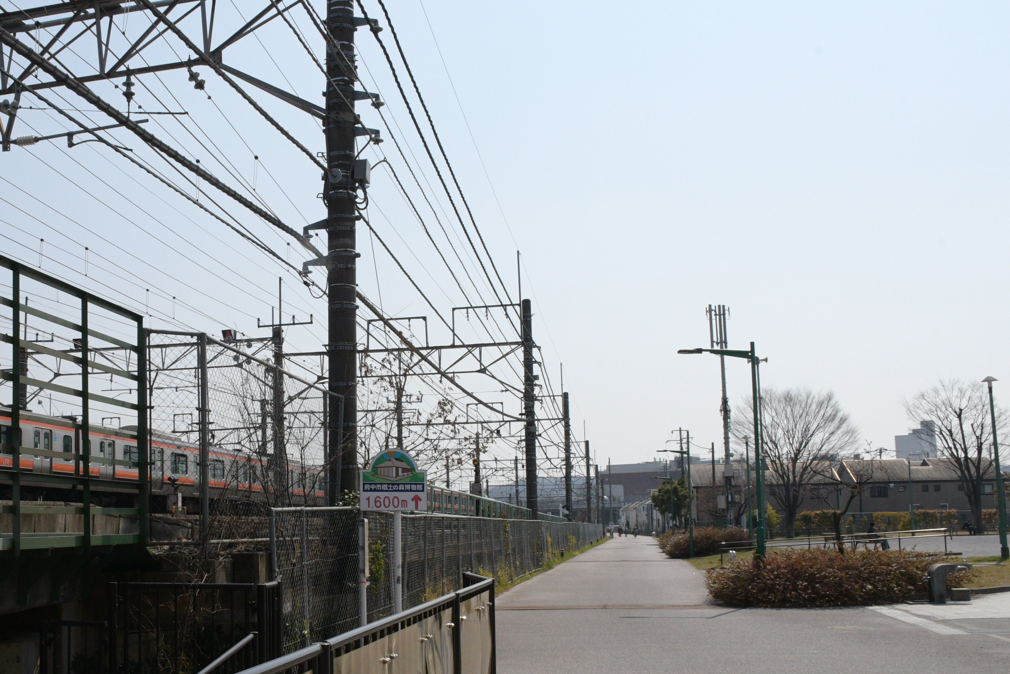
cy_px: 393
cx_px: 344
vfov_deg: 34.1
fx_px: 1094
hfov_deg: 48.8
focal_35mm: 39
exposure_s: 1/1600
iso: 1250
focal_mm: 18
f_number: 20
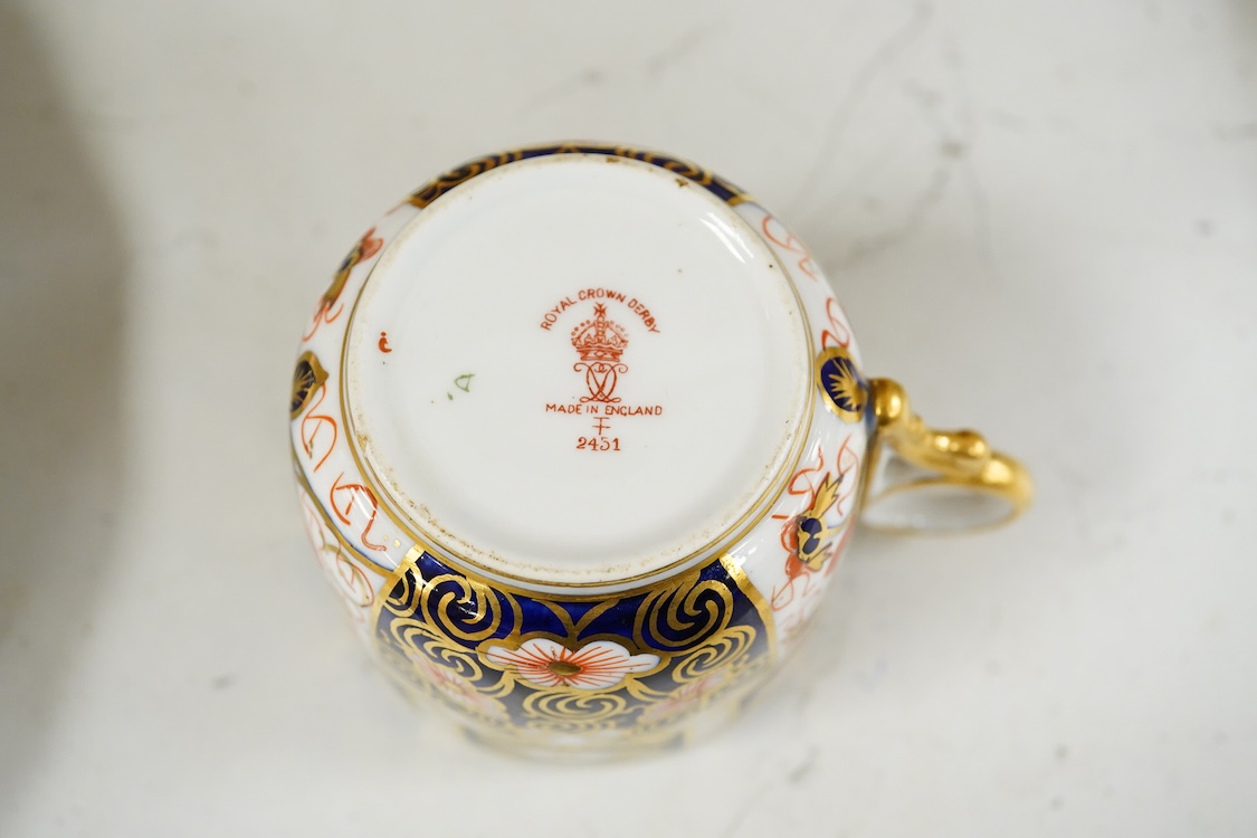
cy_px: 419
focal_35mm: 45
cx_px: 628
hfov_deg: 43.6
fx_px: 1571
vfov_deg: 29.9
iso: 2500
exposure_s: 1/160
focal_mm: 30
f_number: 8
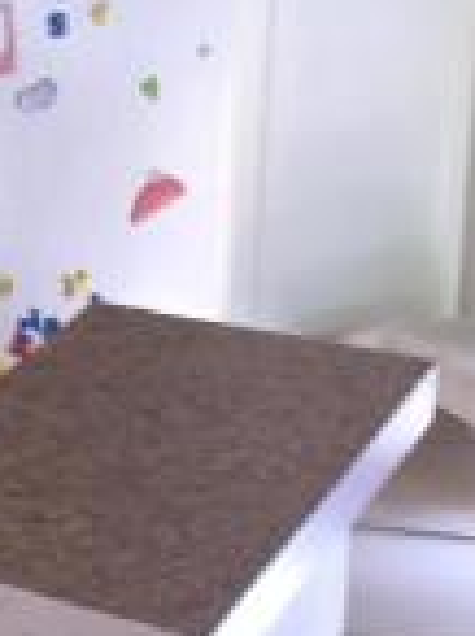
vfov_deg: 12.8
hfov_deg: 8.9
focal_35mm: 153
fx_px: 2808
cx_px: -606
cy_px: 26
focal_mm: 4.15
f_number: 2.2
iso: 32
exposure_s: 1/30
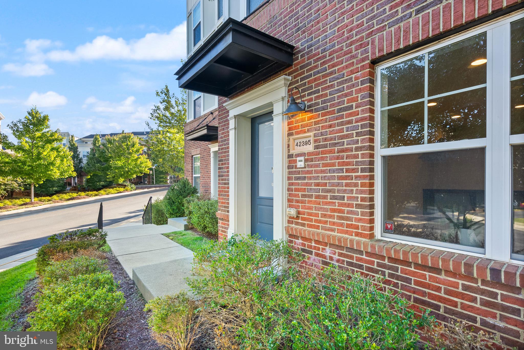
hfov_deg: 93.3
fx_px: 248
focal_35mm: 17
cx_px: 262
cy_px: 175
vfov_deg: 70.5
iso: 800
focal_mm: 17
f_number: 8
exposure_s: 1/40
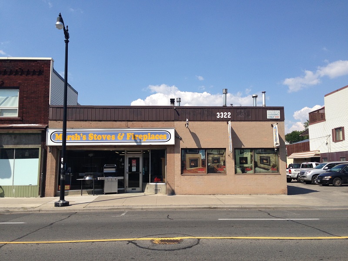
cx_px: 174
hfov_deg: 55.4
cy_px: 130
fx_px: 332
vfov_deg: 42.9
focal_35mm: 33
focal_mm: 4.13
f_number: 2.4
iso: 50
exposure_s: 1/1808
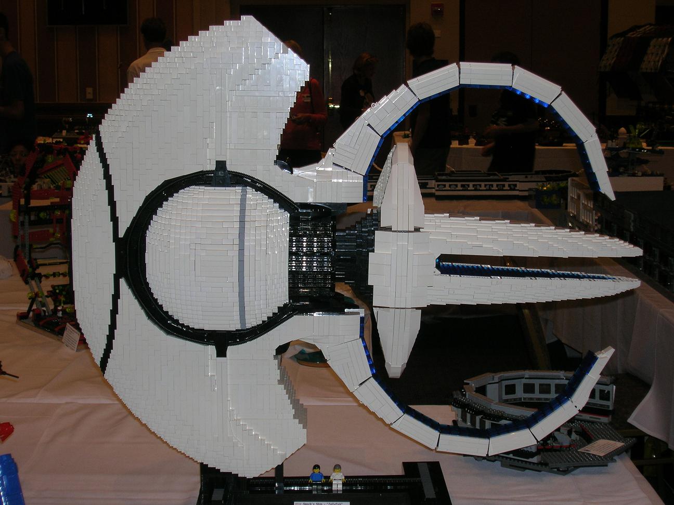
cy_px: 252
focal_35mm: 58
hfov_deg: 33.2
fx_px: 1129
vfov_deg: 25.2
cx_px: 337
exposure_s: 1/60.1
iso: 50
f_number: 3.5
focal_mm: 9.7
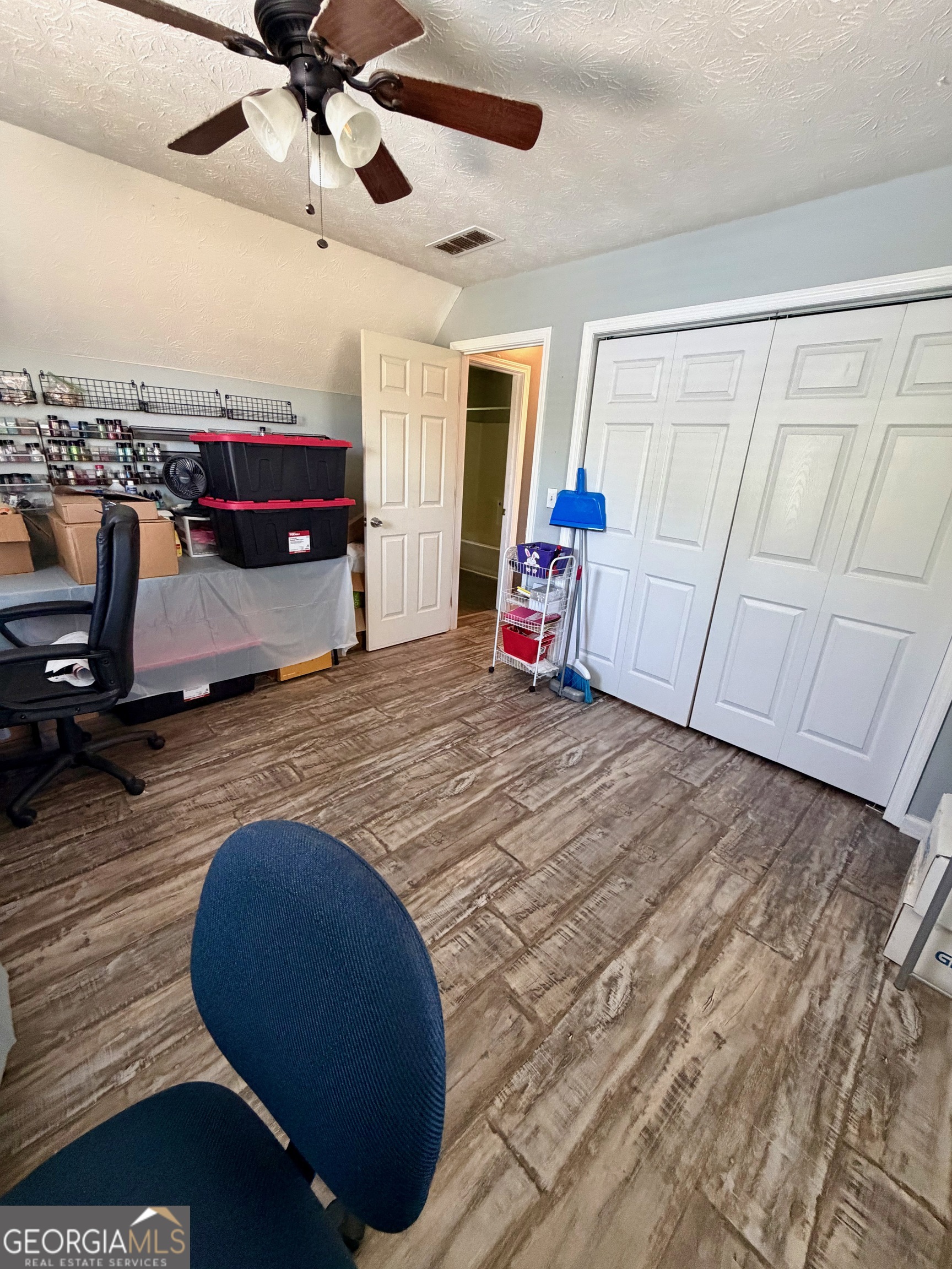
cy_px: 634
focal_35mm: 14
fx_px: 513
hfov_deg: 85.7
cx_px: 476
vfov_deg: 102.1
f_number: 2.2
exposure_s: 1/60
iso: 500
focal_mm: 2.22
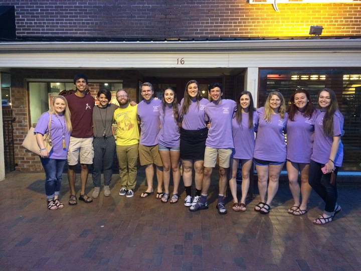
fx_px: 302
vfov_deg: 48.2
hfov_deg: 61.7
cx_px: 180
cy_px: 136
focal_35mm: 29
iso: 320
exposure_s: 1/17
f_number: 2.2
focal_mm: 4.15
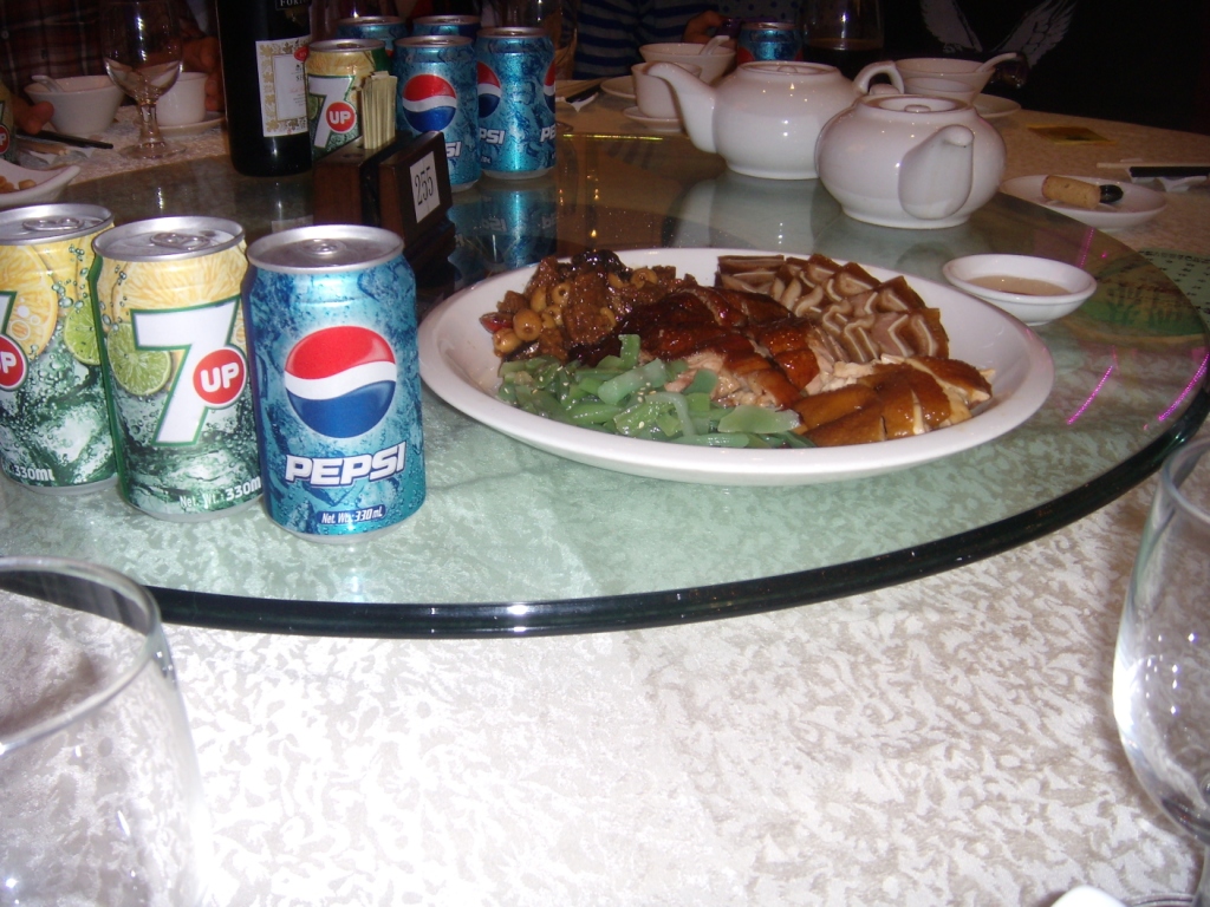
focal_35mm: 38
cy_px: 454
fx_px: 1328
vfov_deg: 37.7
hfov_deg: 49.0
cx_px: 605
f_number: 3.5
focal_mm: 6.4
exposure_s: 1/60.2
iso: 64
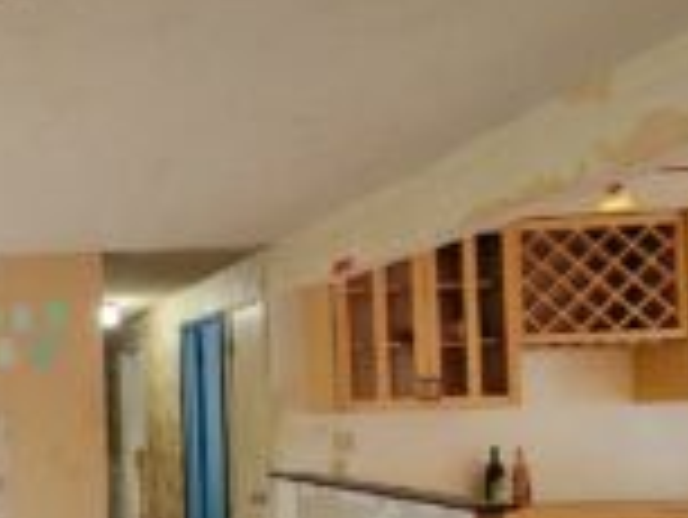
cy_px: 401
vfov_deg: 40.4
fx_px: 676
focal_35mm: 34
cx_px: -139
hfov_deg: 39.1
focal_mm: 2.2
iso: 400
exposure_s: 1/60
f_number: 2.2
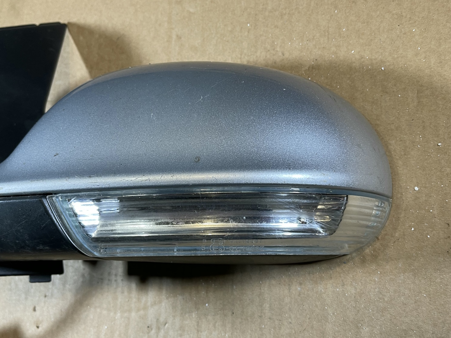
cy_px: 169
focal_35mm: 26
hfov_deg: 67.3
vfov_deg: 53.1
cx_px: 226
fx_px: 339
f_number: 1.6
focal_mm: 5.1
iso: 80
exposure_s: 1/50
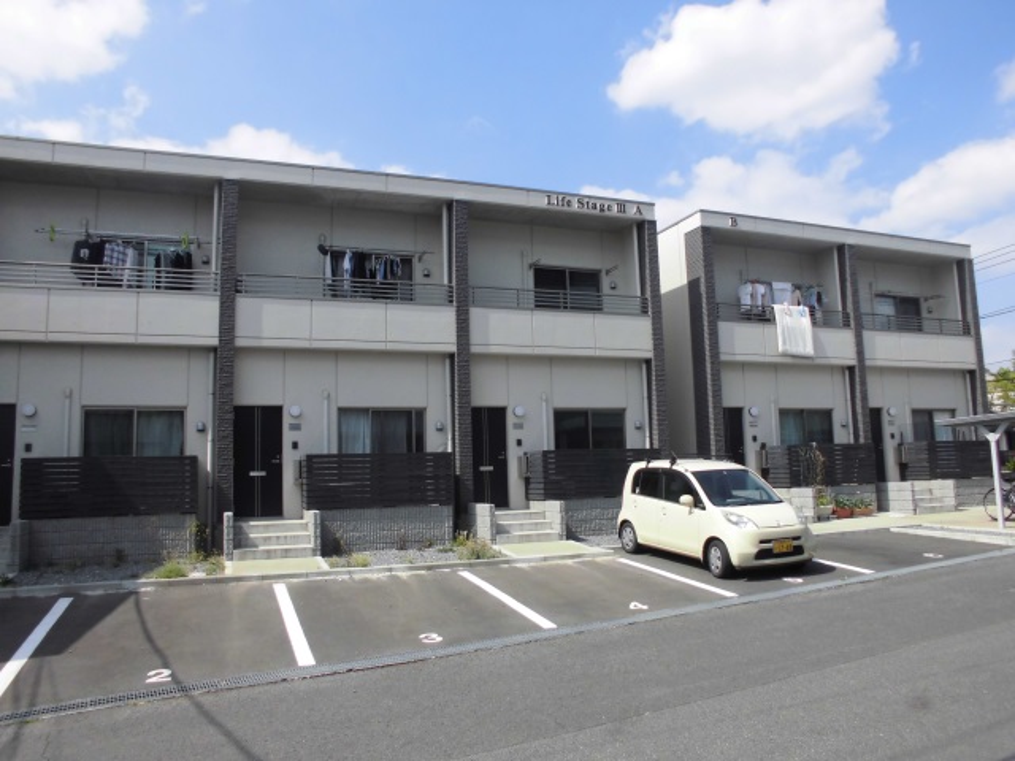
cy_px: 380
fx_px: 762
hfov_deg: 67.3
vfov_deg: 53.1
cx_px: 508
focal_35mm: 26
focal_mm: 4.6
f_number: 3.5
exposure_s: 1/640
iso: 100
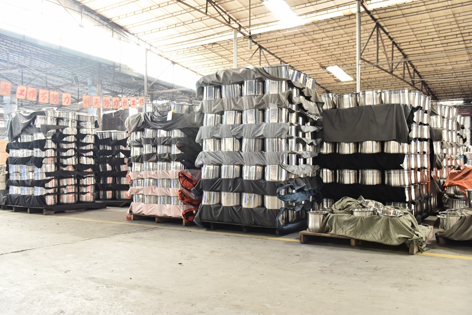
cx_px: 236
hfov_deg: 58.7
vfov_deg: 41.1
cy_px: 158
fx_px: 420
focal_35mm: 32
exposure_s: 1/40
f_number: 4
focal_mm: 32
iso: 1000
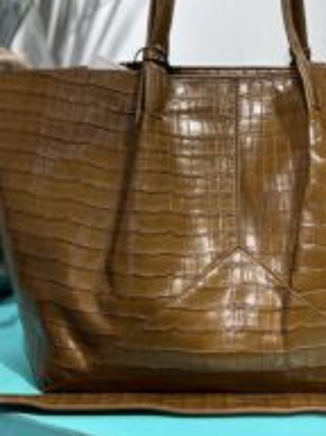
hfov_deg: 26.8
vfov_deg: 35.5
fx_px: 680
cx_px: 213
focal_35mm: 54
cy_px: 174
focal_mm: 5.7
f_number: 1.5
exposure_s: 1/100
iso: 32
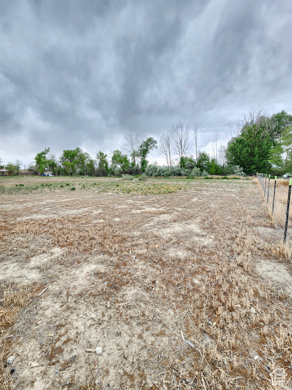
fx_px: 146
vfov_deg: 106.2
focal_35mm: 13
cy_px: 195
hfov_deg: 89.9
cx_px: 146
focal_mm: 1.74
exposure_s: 1/60
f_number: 2.2
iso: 50
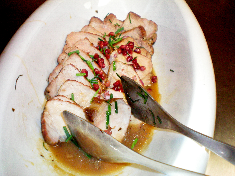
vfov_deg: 37.7
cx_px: 118
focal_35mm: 38
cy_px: 88
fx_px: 258
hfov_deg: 49.0
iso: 250
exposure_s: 1/60
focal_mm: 6.3
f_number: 3.1
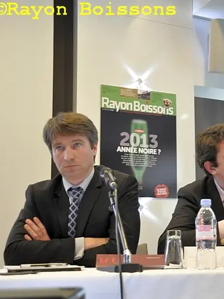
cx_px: 226
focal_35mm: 67
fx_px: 578
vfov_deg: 29.0
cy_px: 152
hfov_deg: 21.2
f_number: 4.2
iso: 800
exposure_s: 1/10
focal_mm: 30
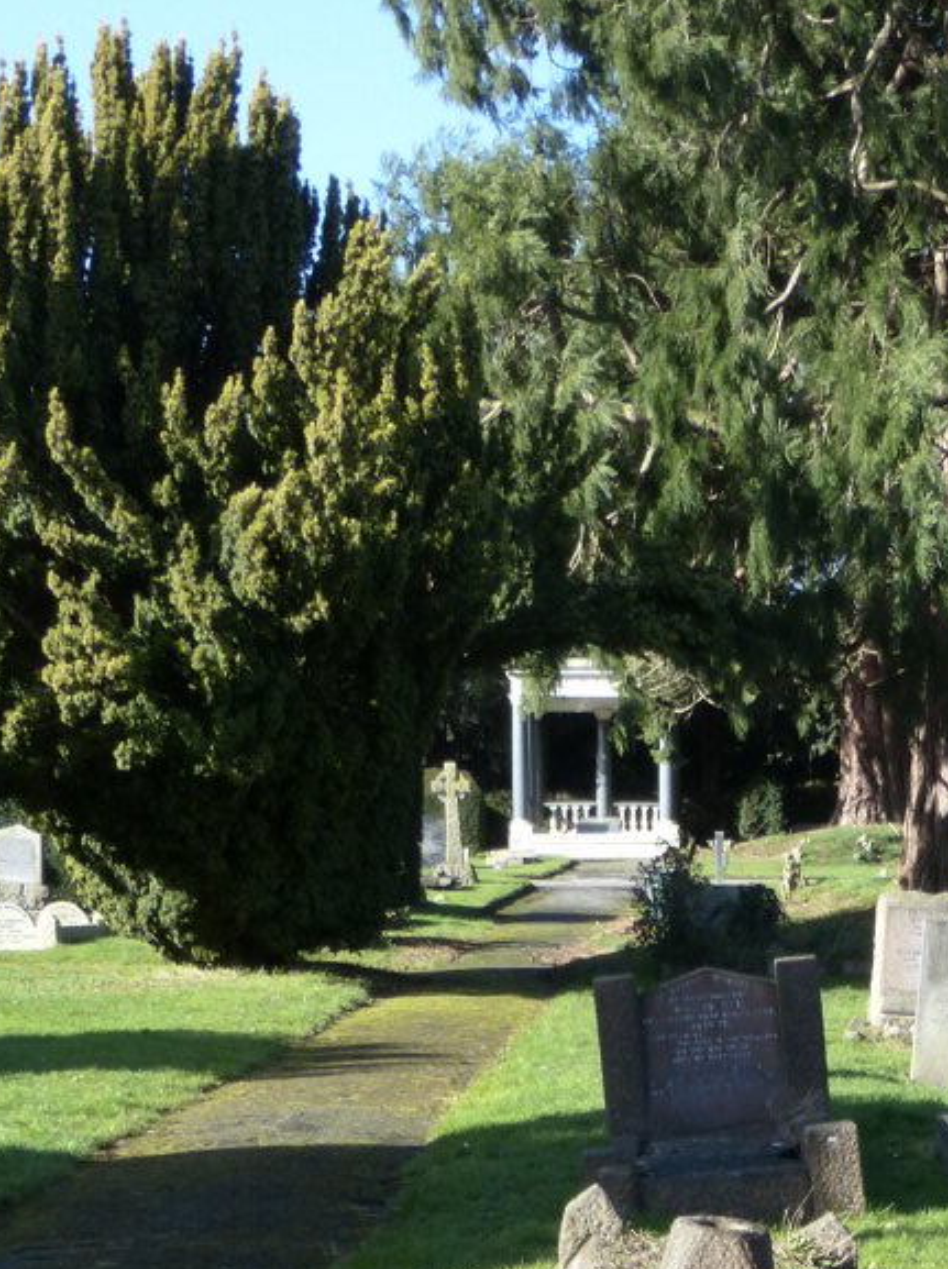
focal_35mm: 65
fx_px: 2380
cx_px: 798
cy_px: 1610
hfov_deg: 22.1
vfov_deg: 25.9
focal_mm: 4.3
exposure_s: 1/200
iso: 100
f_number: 4
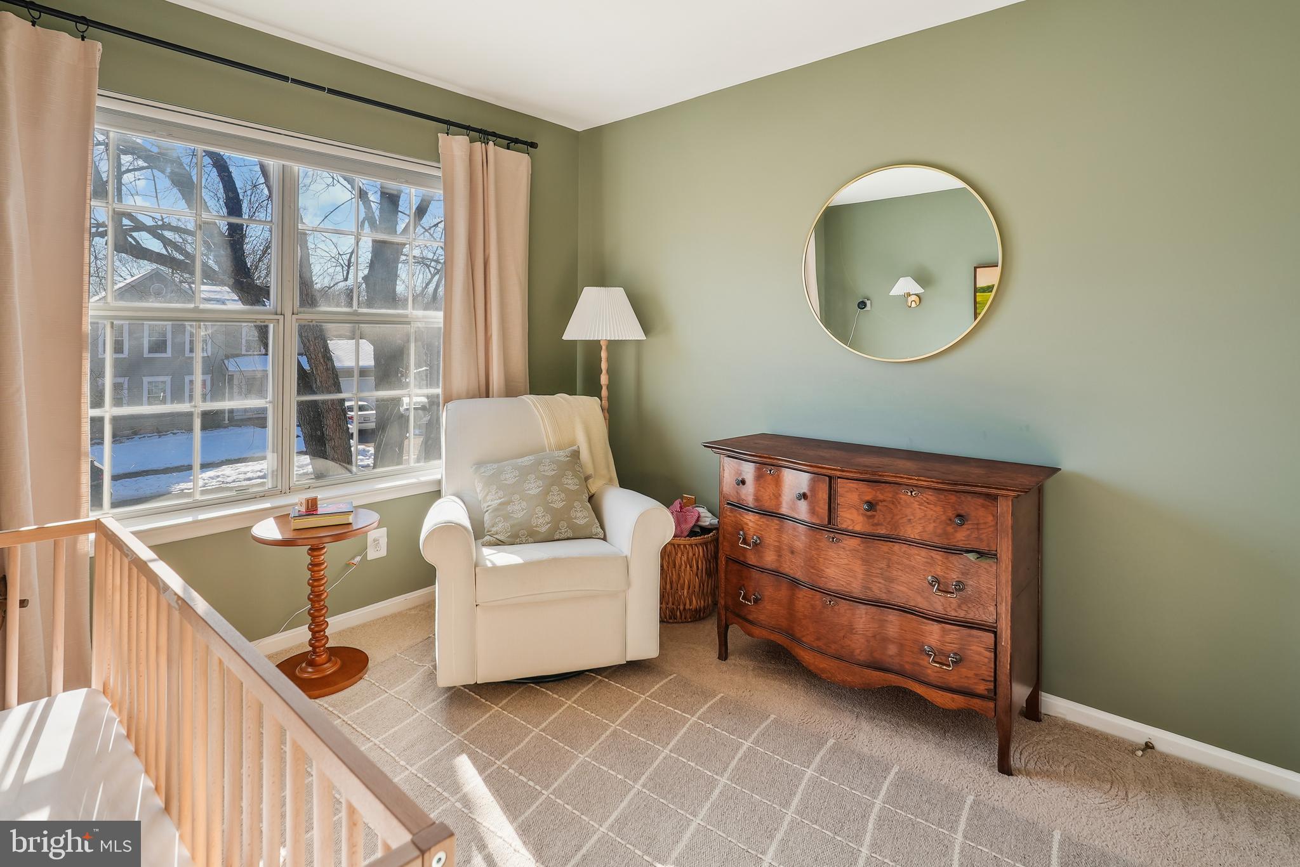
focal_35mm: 16
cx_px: 650
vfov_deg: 73.8
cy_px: 434
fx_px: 578
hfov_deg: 96.7
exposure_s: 1/10
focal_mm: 16
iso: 100
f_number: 8
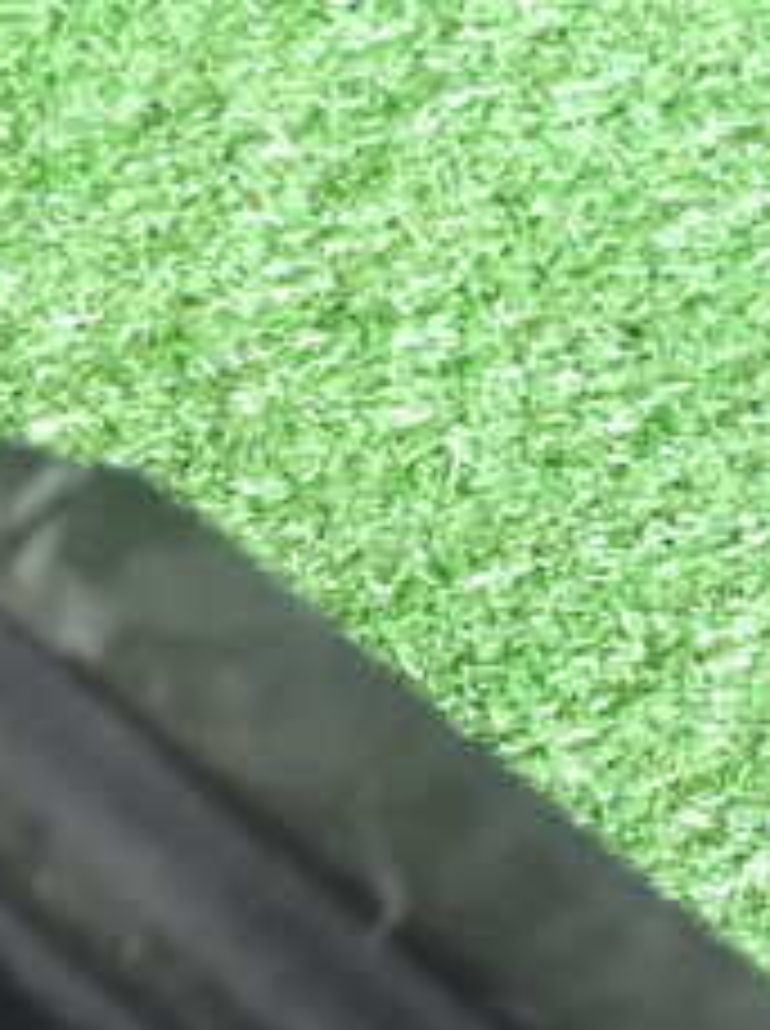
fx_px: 2498
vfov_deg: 23.3
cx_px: -347
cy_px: 580
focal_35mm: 84
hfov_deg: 16.2
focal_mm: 5.79
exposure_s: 1/50
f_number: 2.4
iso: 1600
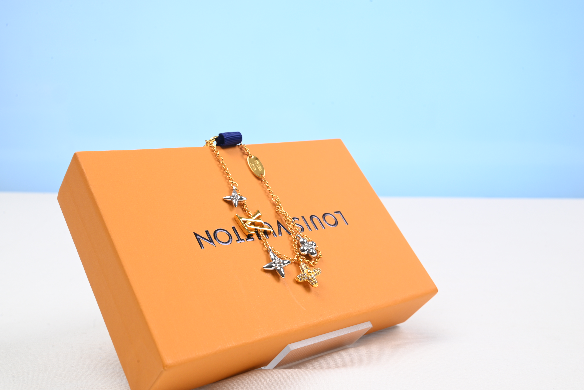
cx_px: 292
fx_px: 649
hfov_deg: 48.4
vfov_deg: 33.4
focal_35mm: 40
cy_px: 195
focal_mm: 40
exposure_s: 1/2
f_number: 16
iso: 100
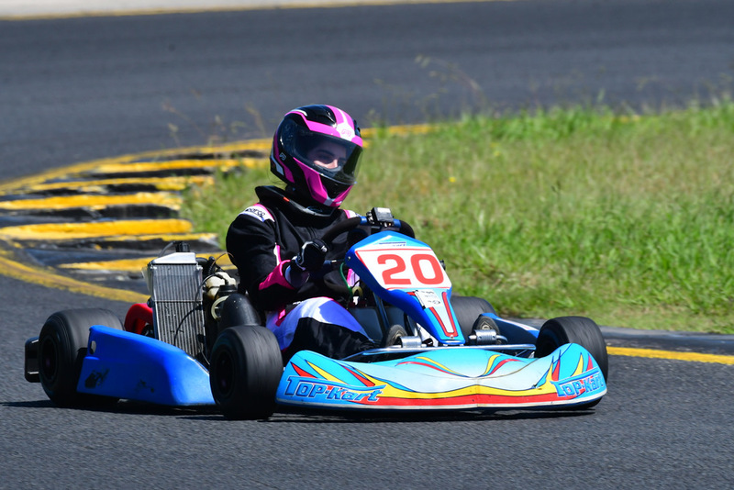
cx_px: 367
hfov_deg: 3.0
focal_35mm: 690
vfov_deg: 2.0
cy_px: 245
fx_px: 14073
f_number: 11
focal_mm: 460
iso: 500
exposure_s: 1/640
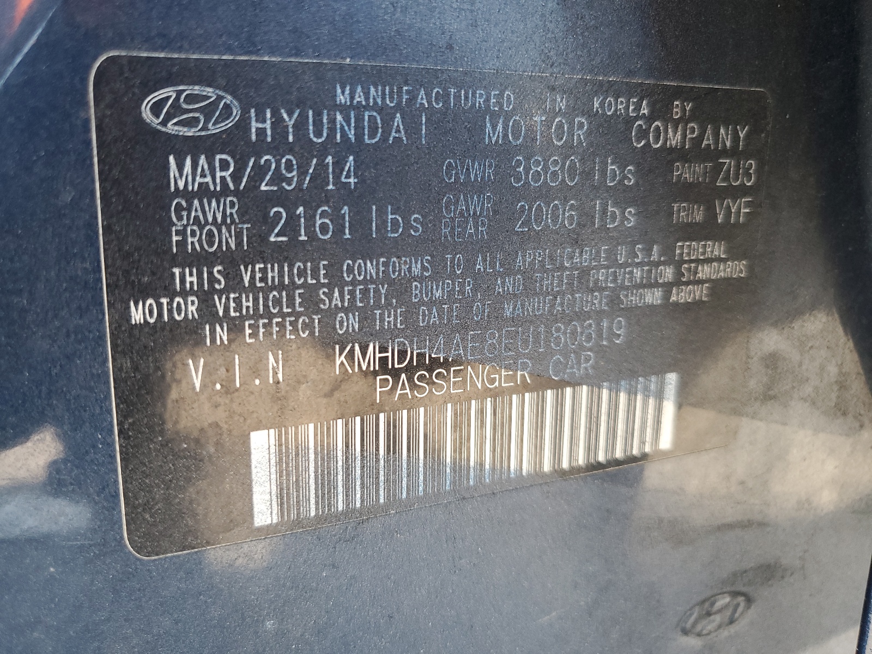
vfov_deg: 53.1
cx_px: 436
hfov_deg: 67.3
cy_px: 327
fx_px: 655
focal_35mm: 26
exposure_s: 1/120
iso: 77
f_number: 1.5
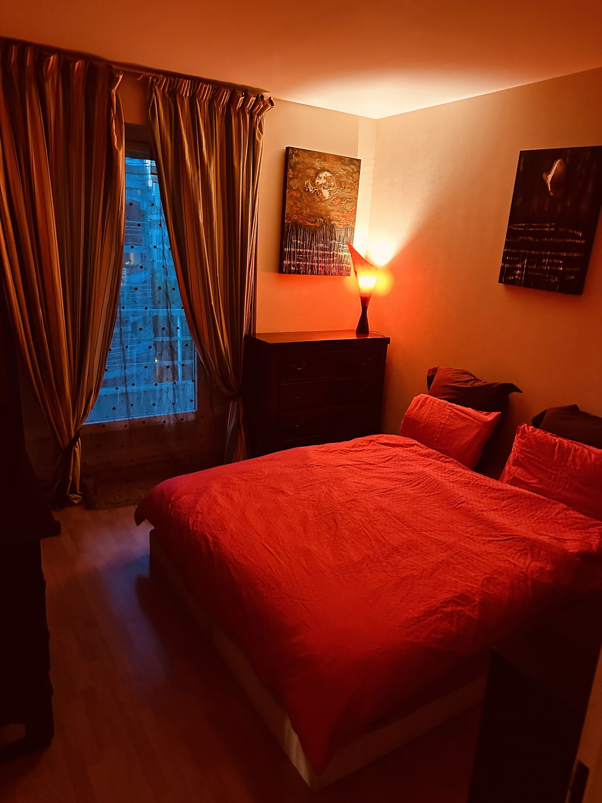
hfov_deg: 56.8
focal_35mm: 24
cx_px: 301
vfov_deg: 71.6
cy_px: 402
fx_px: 556
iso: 1000
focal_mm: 6.86
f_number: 1.78
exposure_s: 1/40
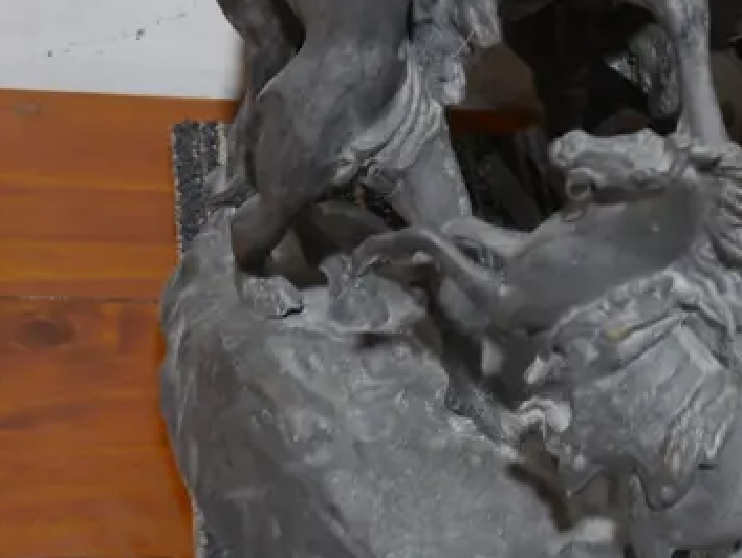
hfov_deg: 17.3
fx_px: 2359
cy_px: 24
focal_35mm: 110
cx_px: 811
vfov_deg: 13.3
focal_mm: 19
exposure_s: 1/60
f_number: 4.1
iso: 400
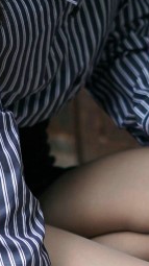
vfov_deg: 8.2
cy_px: 247
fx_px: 1845
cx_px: 85
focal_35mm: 262
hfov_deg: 4.6
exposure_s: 1/320
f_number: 1.8
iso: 160
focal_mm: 50
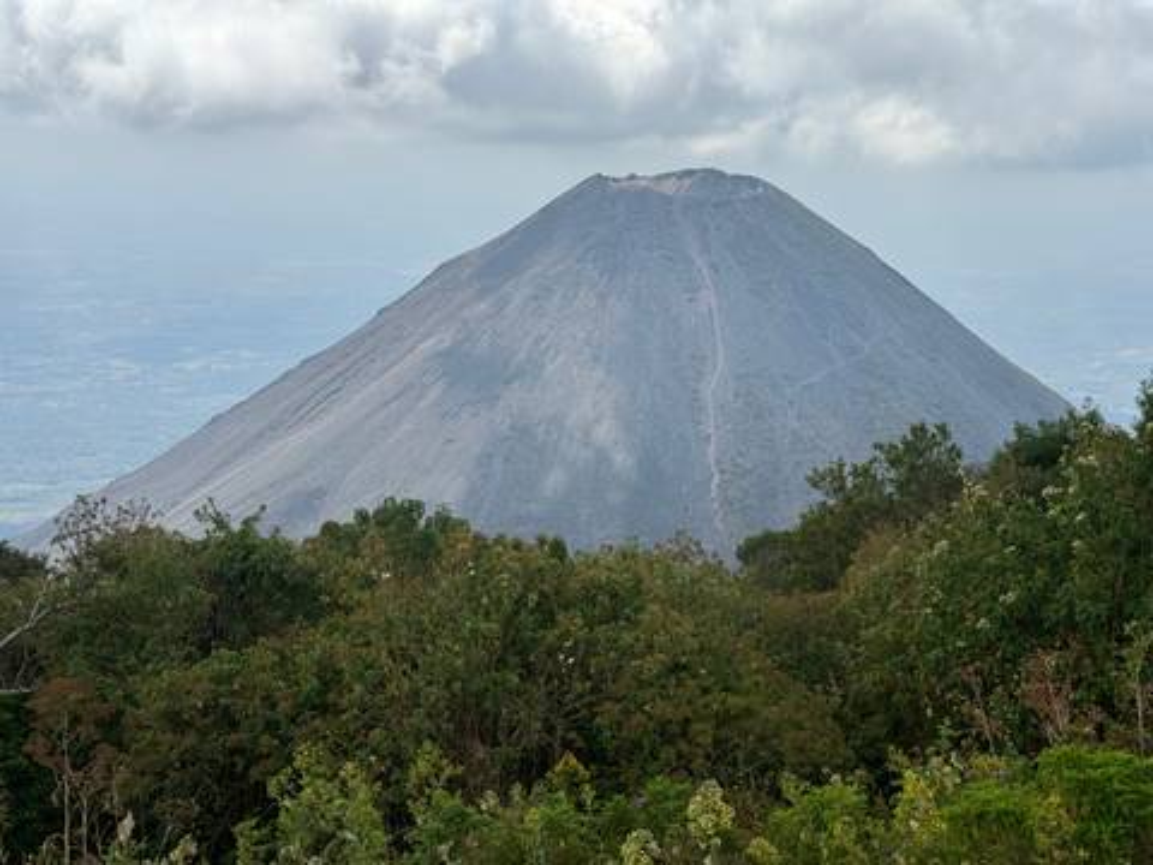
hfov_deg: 39.7
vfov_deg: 30.3
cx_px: 576
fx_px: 1599
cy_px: 432
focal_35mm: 48
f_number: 1.78
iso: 64
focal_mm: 6.76
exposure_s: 1/4608
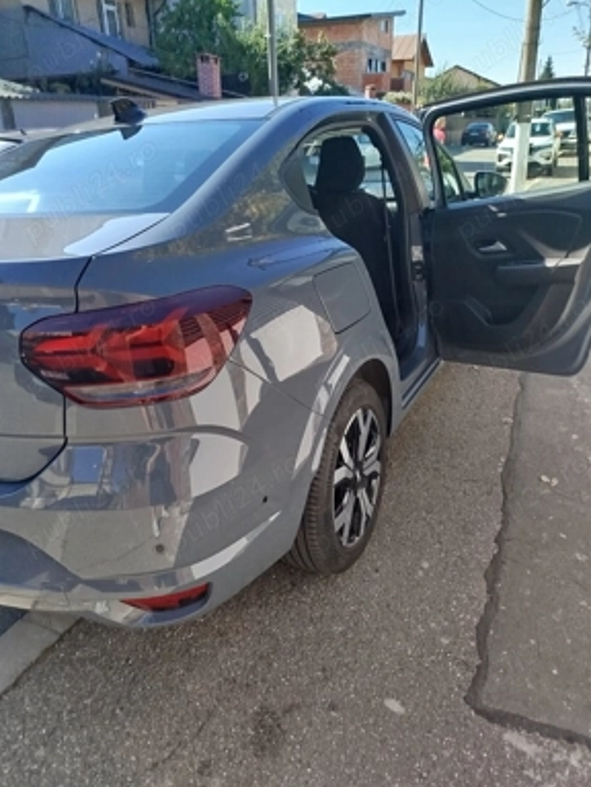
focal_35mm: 25
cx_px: 306
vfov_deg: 69.4
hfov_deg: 54.9
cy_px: 381
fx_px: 569
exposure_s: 1/346
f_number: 1.7
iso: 50
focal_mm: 5.31
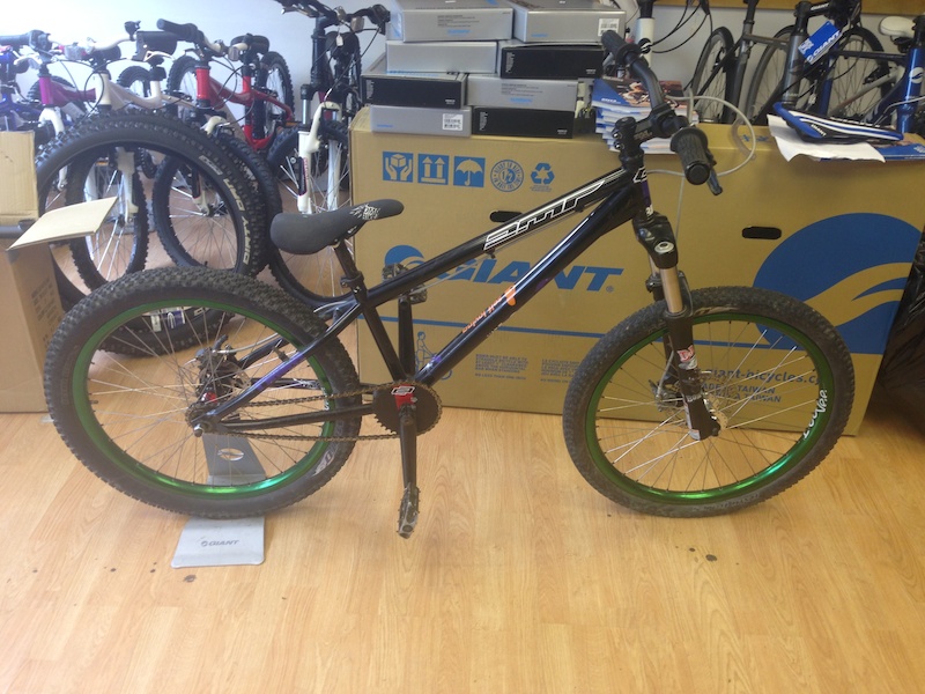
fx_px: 882
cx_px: 462
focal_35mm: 33
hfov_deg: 55.4
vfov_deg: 42.9
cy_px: 347
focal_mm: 4.13
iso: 50
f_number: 2.4
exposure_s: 1/20
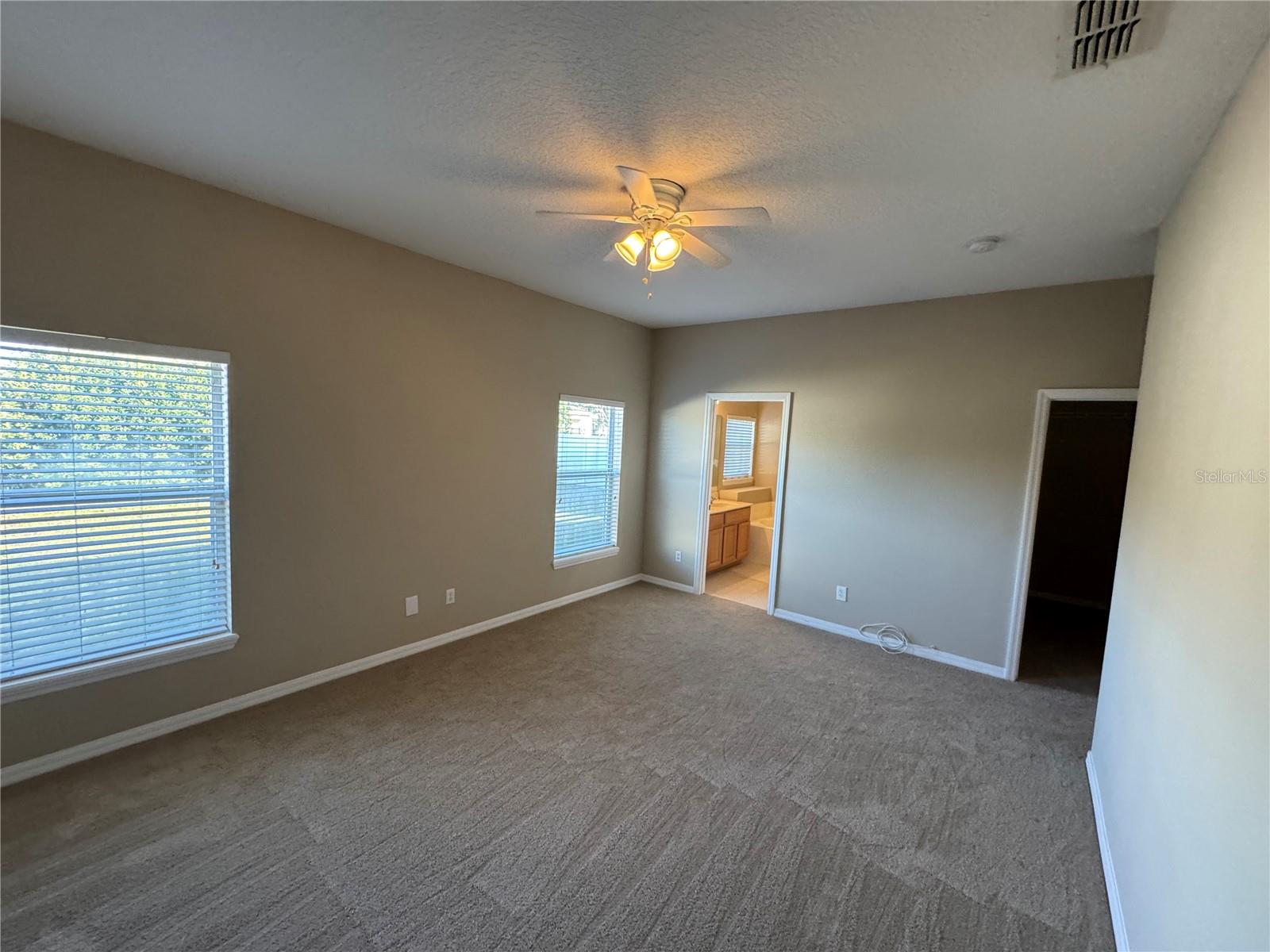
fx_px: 514
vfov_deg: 85.7
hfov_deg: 102.1
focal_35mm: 14
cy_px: 476
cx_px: 635
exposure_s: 1/120
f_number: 2.2
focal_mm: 2.22
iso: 320
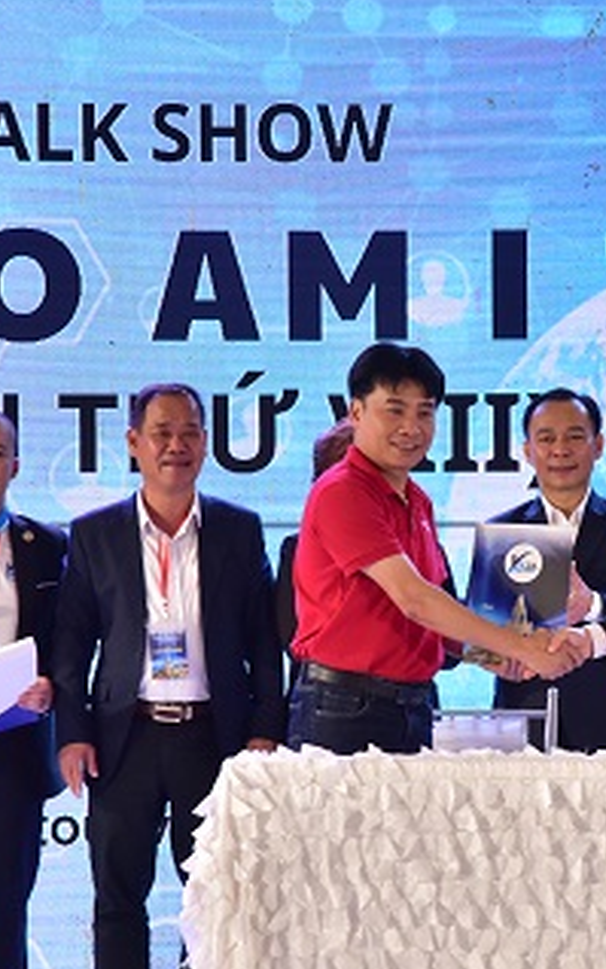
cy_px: 573
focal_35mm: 231
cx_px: 432
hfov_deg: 5.7
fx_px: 6099
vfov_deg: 9.1
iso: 1600
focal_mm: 120
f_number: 8
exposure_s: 1/160
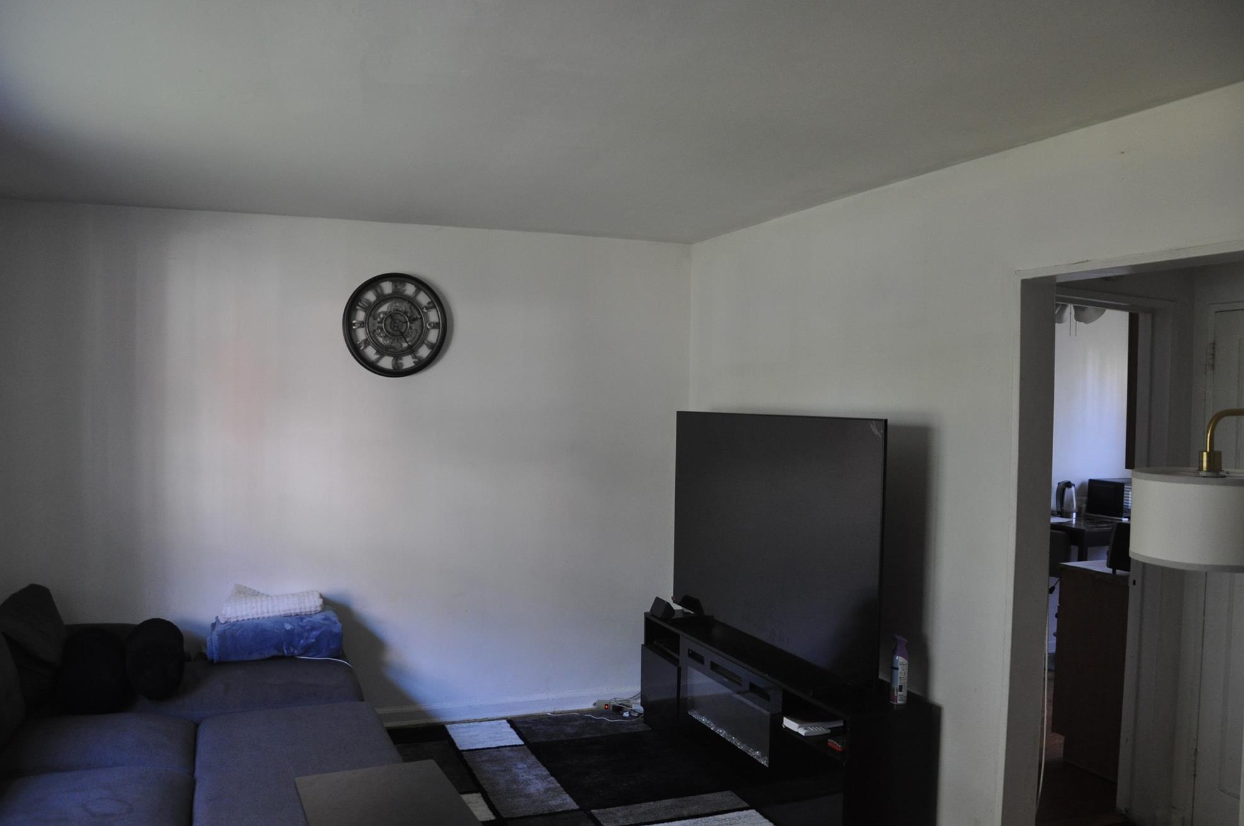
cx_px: 605
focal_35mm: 28
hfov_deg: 65.5
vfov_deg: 46.3
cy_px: 427
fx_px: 966
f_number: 3.5
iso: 800
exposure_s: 1/40
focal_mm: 18
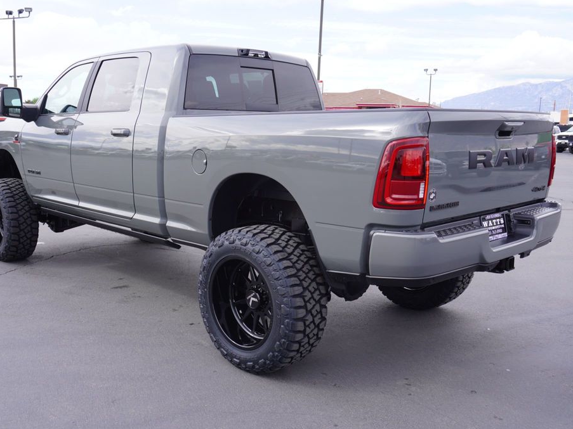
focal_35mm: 36
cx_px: 261
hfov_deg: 51.3
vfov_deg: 39.6
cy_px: 215
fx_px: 596
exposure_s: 1/100
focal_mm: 22
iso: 100
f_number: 7.1
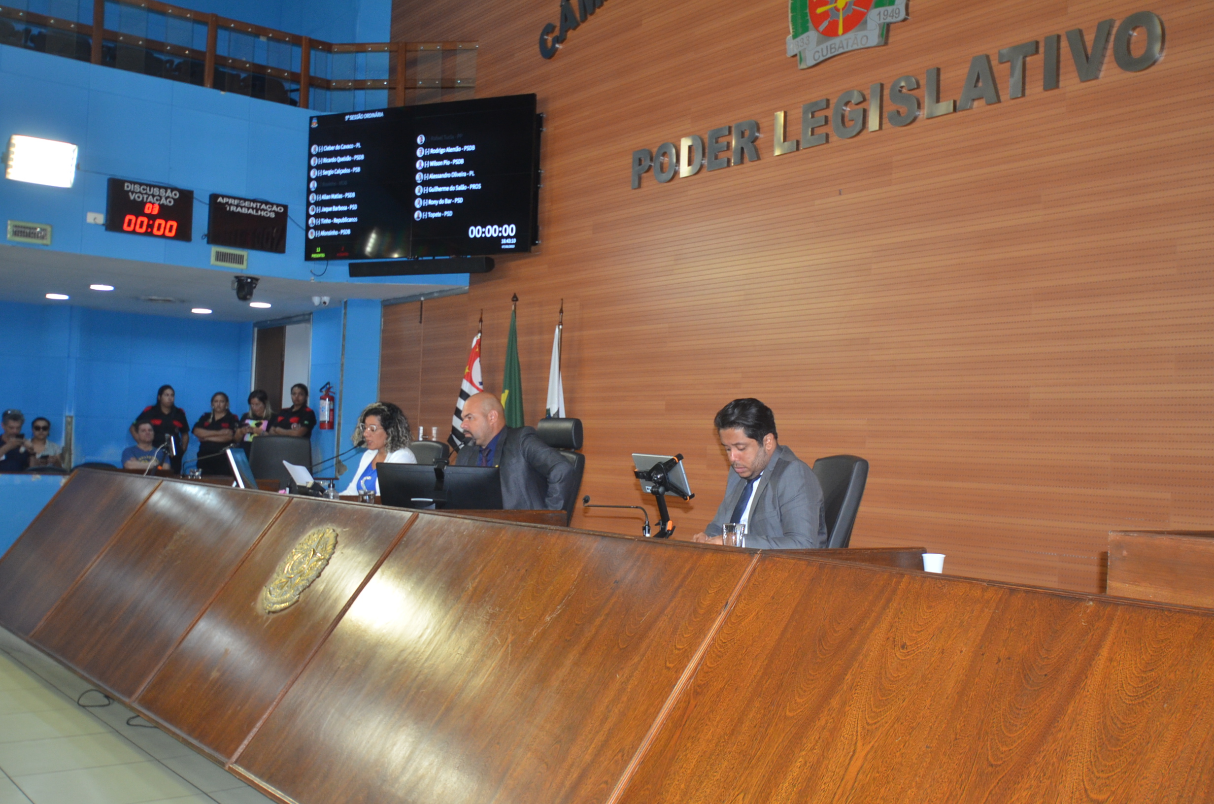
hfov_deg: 53.2
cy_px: 402
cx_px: 607
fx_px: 1211
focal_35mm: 36
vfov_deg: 36.7
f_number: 4.5
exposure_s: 1/60
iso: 800
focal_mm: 24
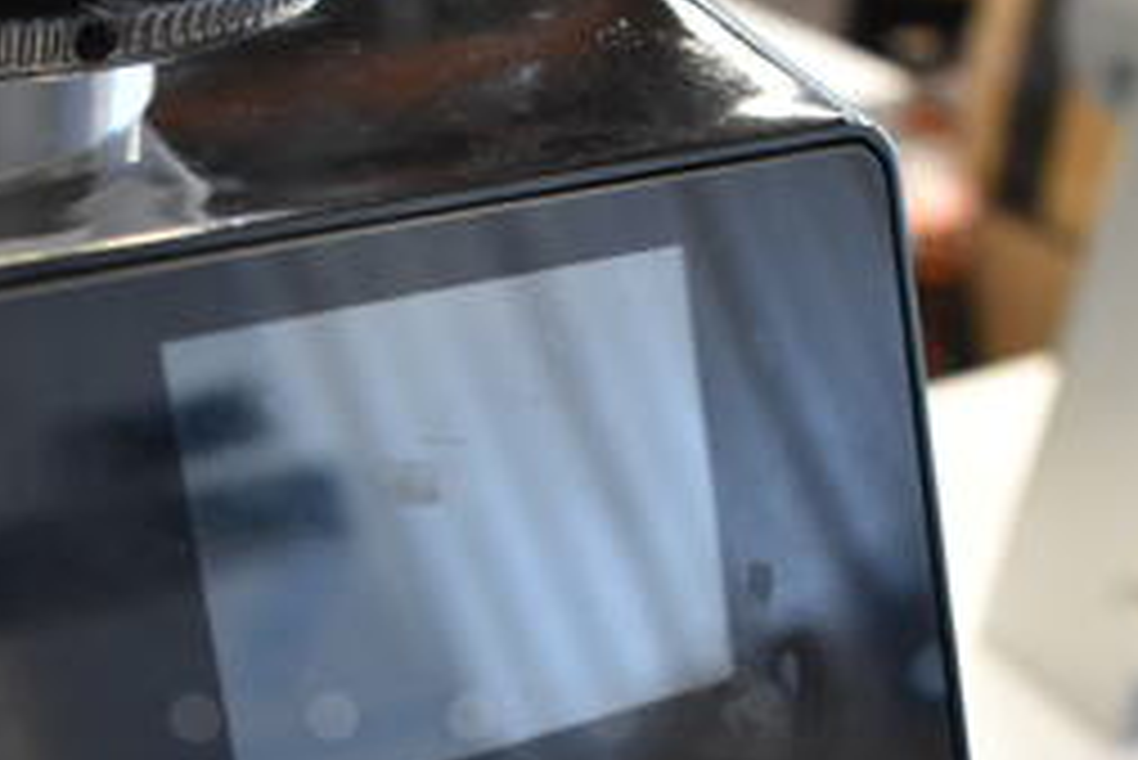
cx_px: 472
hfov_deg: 24.4
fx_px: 2632
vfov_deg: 15.8
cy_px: 899
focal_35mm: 83
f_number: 3.8
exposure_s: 1/40
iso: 1100
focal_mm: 23
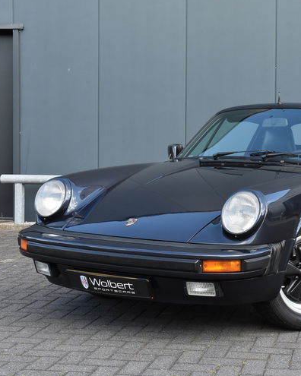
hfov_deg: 22.2
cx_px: 256
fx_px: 754
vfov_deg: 28.0
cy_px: 191
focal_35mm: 68
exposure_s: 1/320
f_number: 8
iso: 800
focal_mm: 31
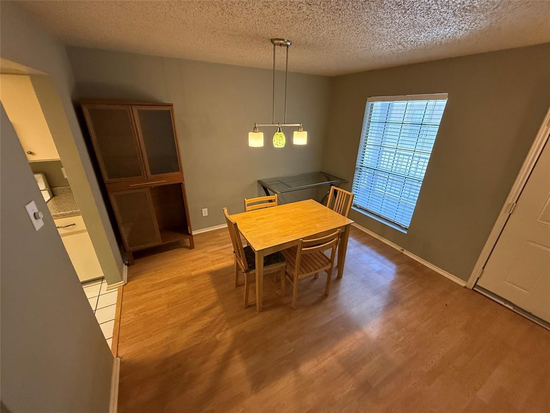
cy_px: 206
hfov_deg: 102.1
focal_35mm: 14
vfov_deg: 85.7
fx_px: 222
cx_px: 275
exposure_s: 1/120
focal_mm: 2.22
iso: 500
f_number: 2.2
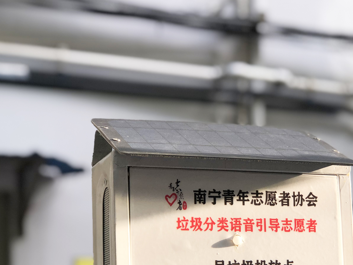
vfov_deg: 15.3
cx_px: 265
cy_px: 212
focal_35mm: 96
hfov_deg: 20.3
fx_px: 979
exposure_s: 1/120
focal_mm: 6.6
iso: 25
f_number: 2.8
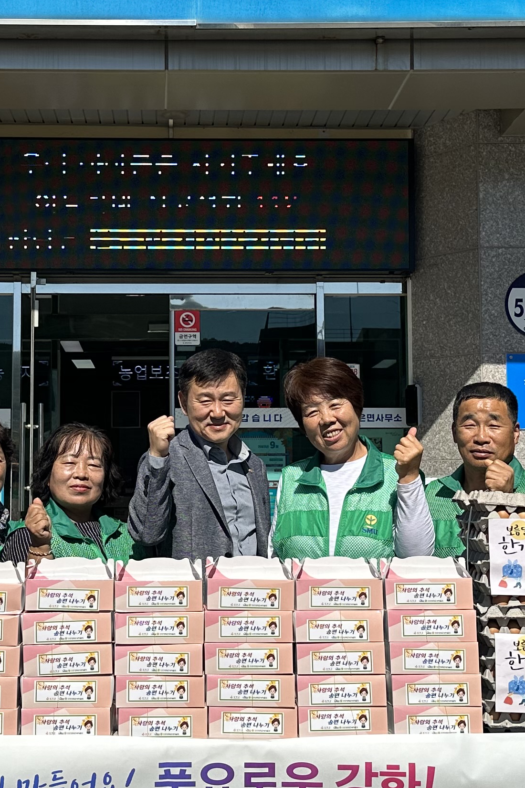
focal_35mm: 61
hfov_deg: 22.2
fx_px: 1334
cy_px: 364
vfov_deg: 32.9
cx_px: 180
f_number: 1.78
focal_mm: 6.86
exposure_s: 1/7042
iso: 80
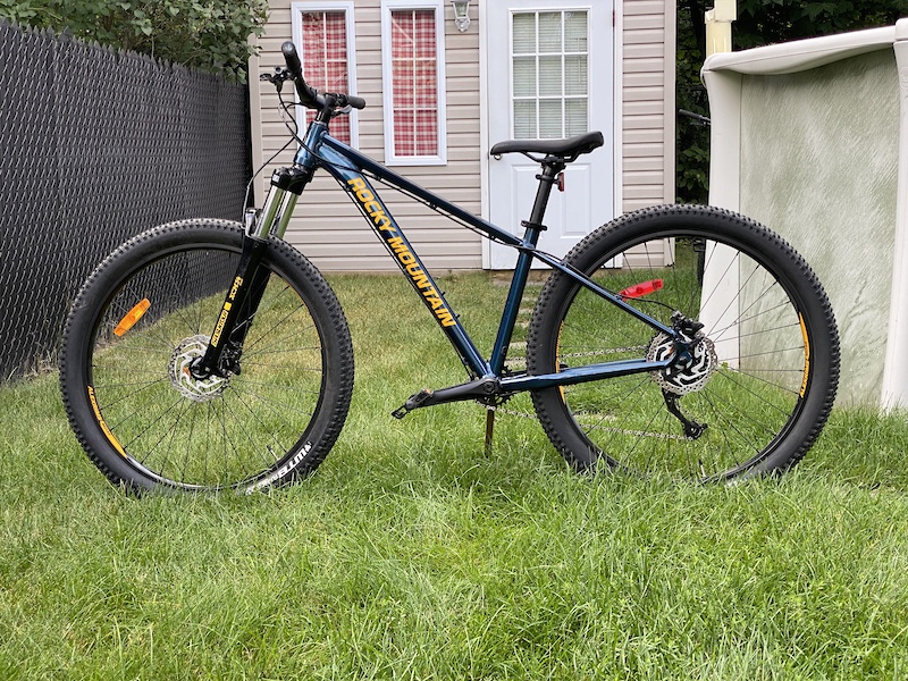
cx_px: 454
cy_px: 340
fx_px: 1364
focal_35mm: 52
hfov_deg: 36.8
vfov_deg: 28.0
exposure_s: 1/122
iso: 32
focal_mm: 6
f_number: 2
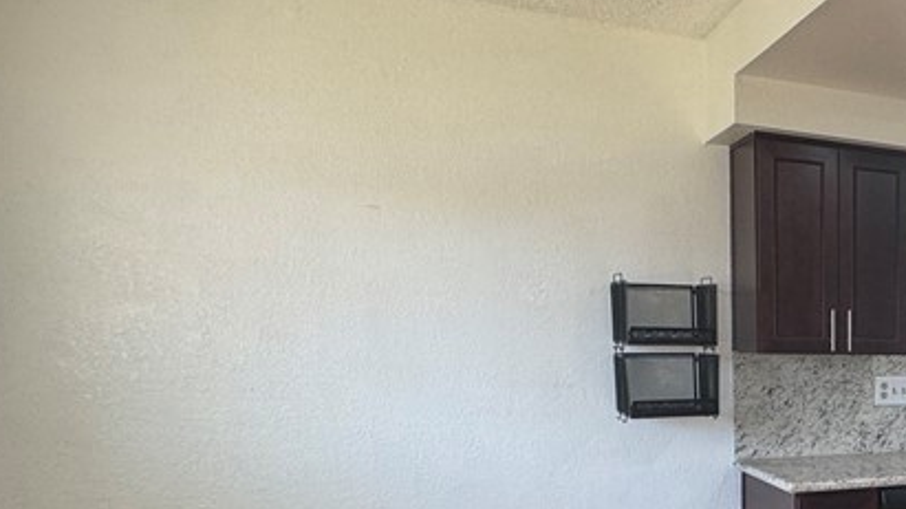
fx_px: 913
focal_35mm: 38
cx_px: 957
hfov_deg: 43.2
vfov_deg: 29.6
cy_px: 476
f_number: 2.2
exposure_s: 1/120
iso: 125
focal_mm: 2.22
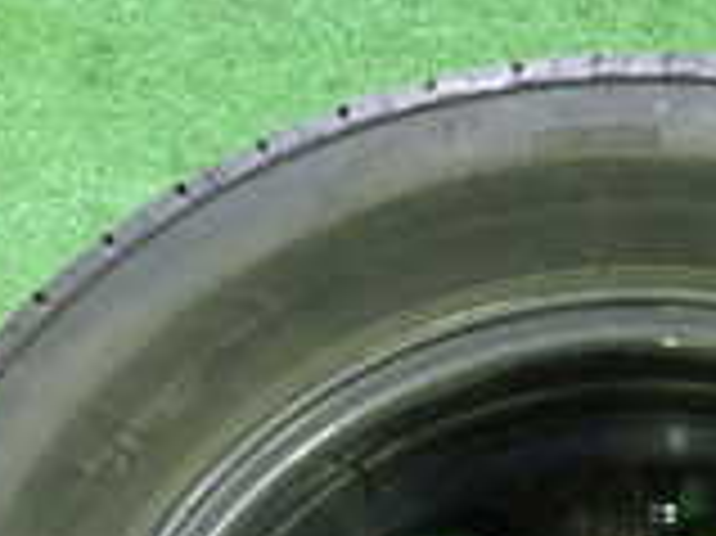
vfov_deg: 12.2
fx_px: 2336
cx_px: 707
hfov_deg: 17.1
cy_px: 892
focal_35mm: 113
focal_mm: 5.4
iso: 800
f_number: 2.3
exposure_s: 1/25
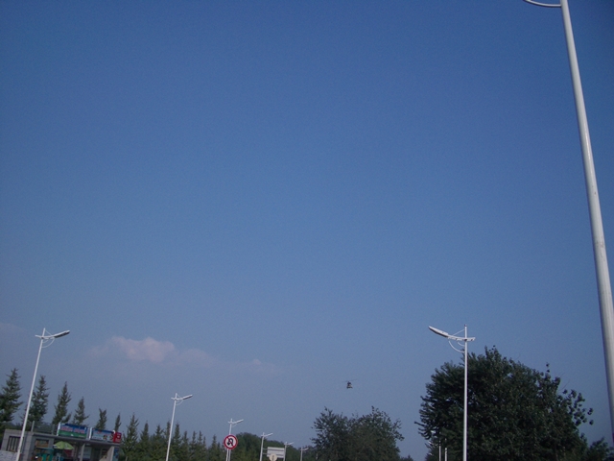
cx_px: 307
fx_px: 621
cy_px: 230
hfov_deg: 52.6
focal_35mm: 35
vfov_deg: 40.7
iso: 50
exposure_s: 1/1250
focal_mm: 5.8
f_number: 4.3
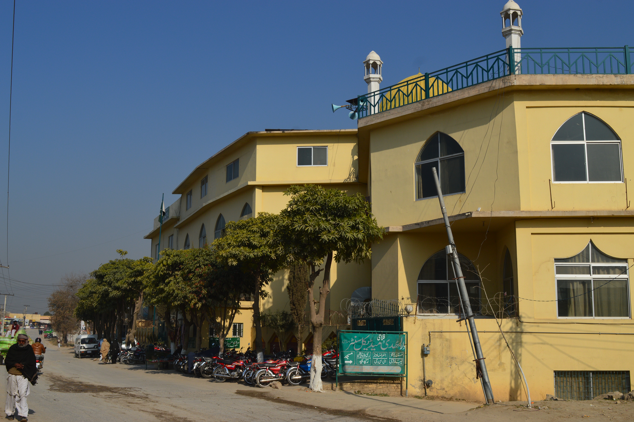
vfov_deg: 34.1
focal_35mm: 39
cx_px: 317
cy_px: 211
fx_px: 686
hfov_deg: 49.6
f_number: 11
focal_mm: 26
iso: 125
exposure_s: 1/500
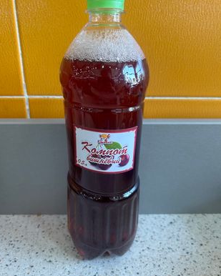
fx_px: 229
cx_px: 110
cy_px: 129
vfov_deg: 62.1
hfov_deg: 51.5
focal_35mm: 28
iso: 125
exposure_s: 1/100
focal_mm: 5.7
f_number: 1.5
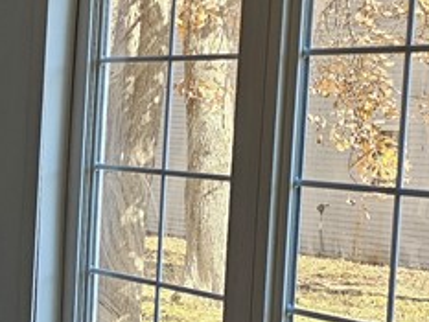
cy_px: 231
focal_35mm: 101
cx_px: -126
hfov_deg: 18.2
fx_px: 1252
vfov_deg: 14.6
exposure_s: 1/182
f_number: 1.7
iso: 80
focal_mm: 6.3
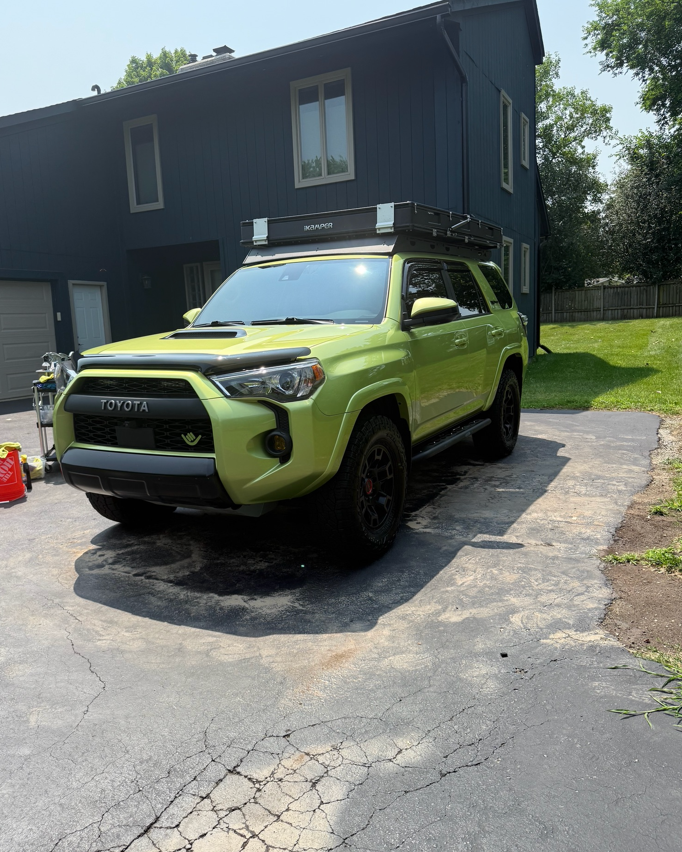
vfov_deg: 66.0
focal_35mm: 26
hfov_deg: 54.9
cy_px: 421
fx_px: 656
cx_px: 329
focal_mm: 6.76
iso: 100
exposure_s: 1/3425
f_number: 1.78
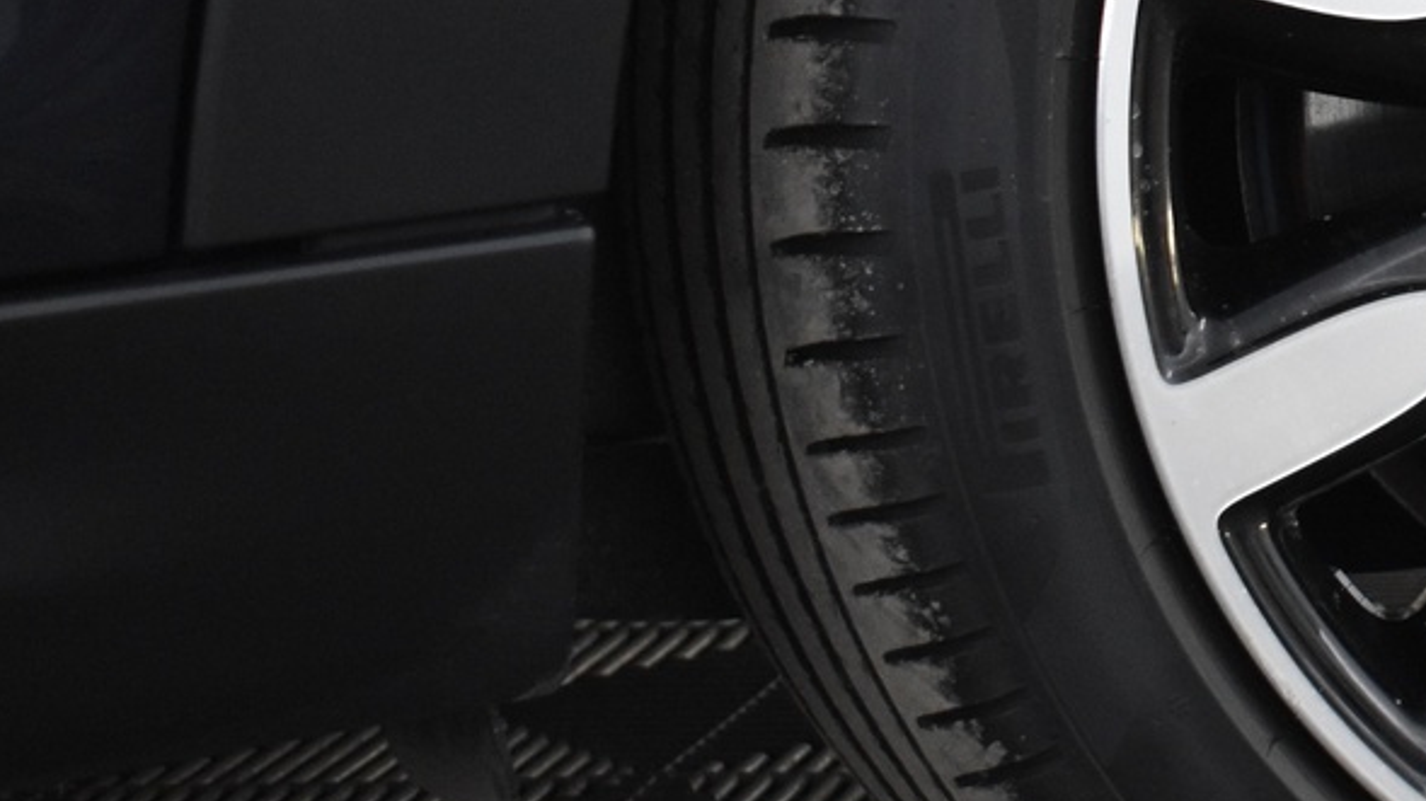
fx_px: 5557
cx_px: 1680
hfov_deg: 14.2
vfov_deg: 8.2
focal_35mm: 147
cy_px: 48
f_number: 4.5
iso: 2000
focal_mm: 34
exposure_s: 1/50
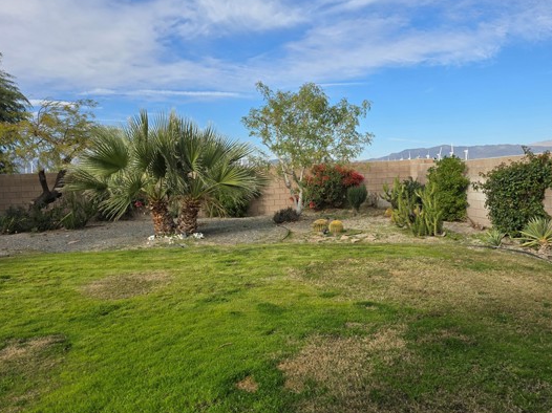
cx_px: 282
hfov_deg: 63.5
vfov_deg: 49.7
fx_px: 446
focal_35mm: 28
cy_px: 209
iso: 12
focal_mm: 6.3
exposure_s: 1/705
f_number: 1.7
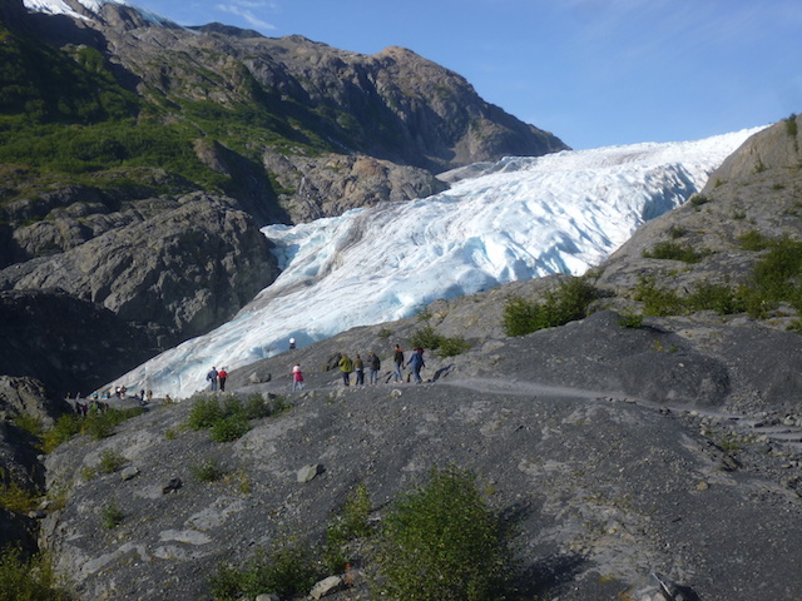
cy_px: 300
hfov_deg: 42.1
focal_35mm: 45
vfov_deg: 32.2
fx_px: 1043
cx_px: 401
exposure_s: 1/640
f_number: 3.9
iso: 100
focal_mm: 8
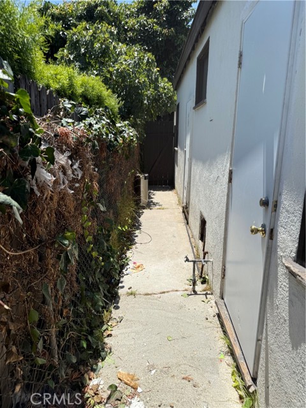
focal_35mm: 24
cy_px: 204
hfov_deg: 56.8
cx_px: 153
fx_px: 283
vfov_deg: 71.6
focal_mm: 6.76
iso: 80
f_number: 1.78
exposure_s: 1/4167
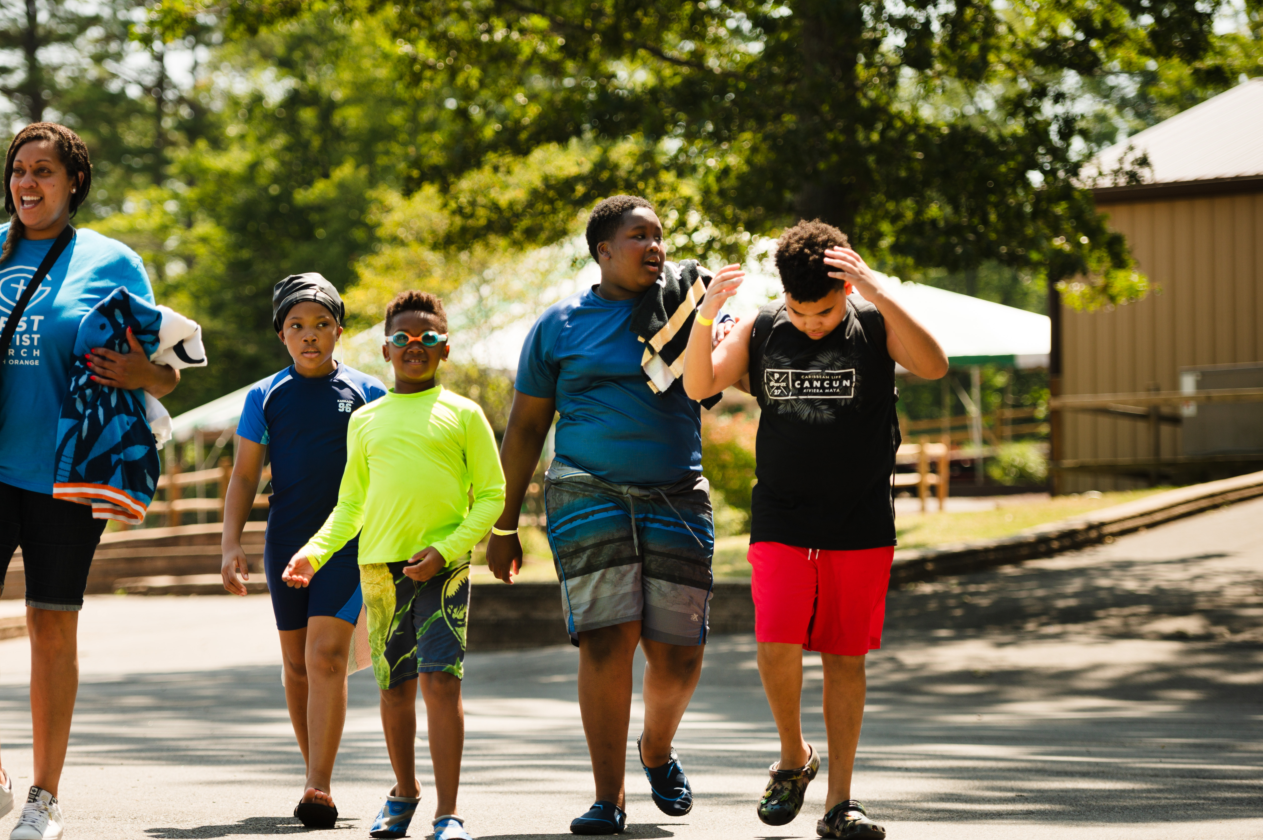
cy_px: 398
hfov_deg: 16.3
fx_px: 4417
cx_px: 524
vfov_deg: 10.9
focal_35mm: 126
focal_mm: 105
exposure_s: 1/1600
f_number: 2.8
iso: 100
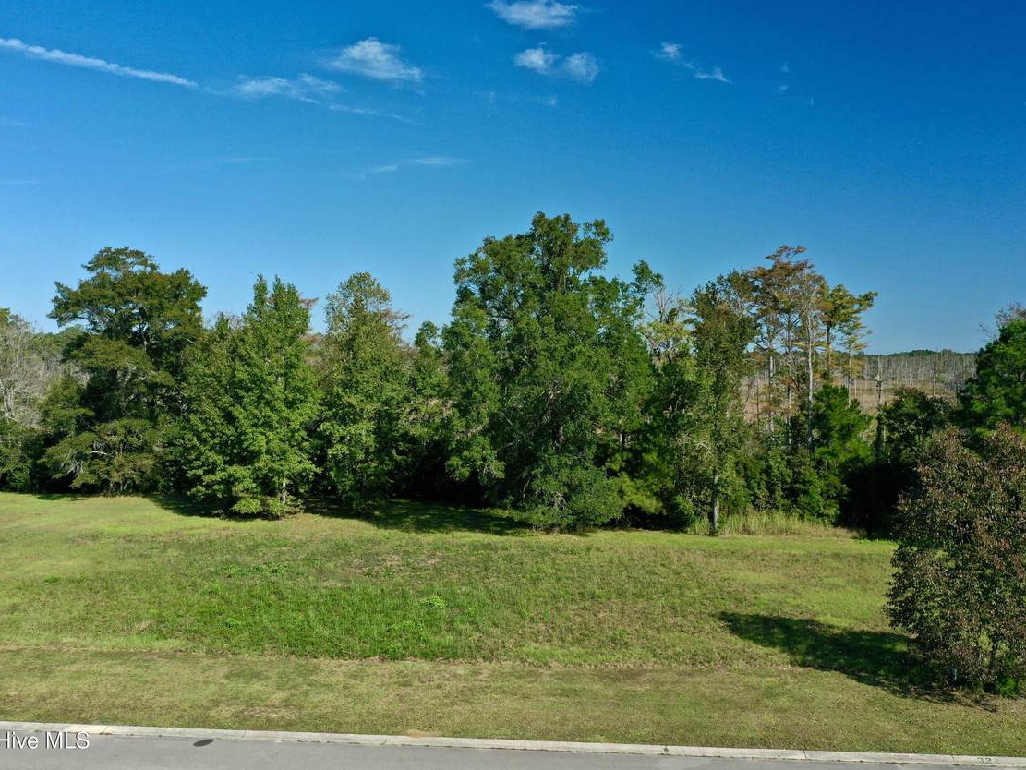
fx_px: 919
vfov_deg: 45.5
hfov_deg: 58.3
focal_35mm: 31
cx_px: 513
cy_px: 383
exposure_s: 1/320
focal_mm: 10.26
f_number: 5
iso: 100
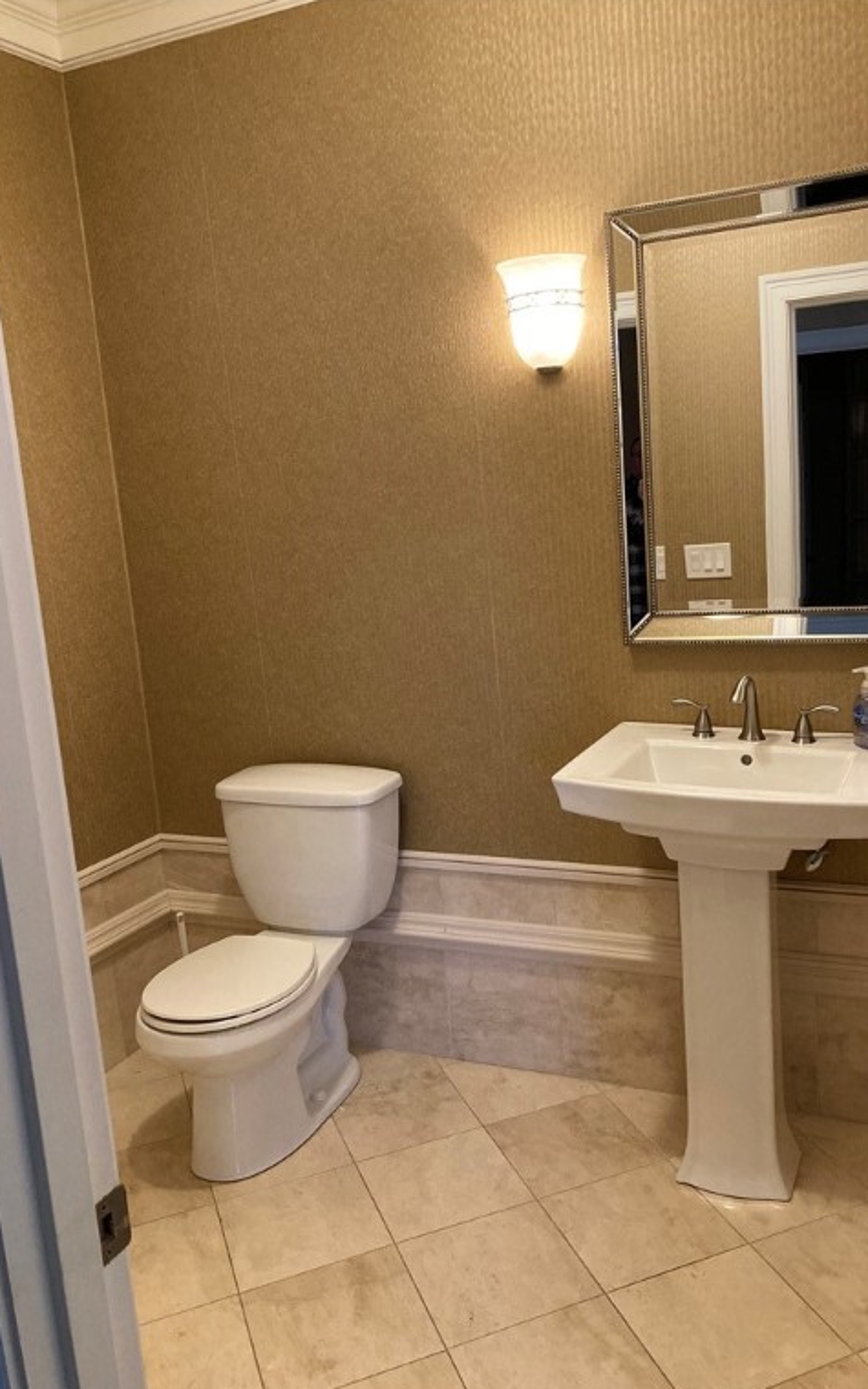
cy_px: 698
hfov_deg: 41.8
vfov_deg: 62.9
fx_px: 1135
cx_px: 488
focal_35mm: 30
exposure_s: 1/60
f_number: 1.8
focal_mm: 3.99
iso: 200
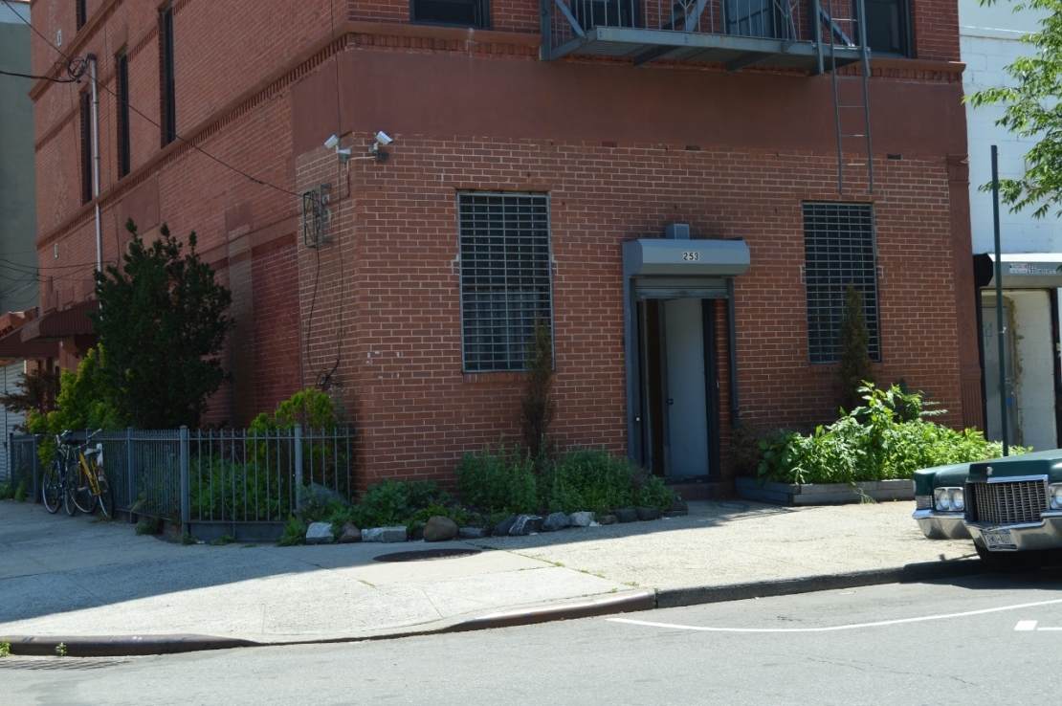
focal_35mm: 54
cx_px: 531
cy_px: 353
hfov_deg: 36.9
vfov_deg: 25.0
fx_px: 1592
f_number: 6.3
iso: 100
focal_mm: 36
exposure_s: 1/160
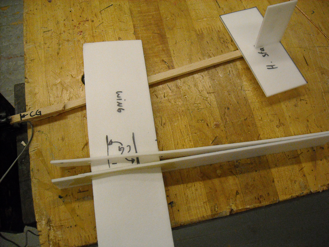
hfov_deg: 52.6
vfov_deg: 40.7
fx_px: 333
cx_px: 164
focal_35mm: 35
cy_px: 124
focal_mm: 5.7
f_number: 2.8
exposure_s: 1/161
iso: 475
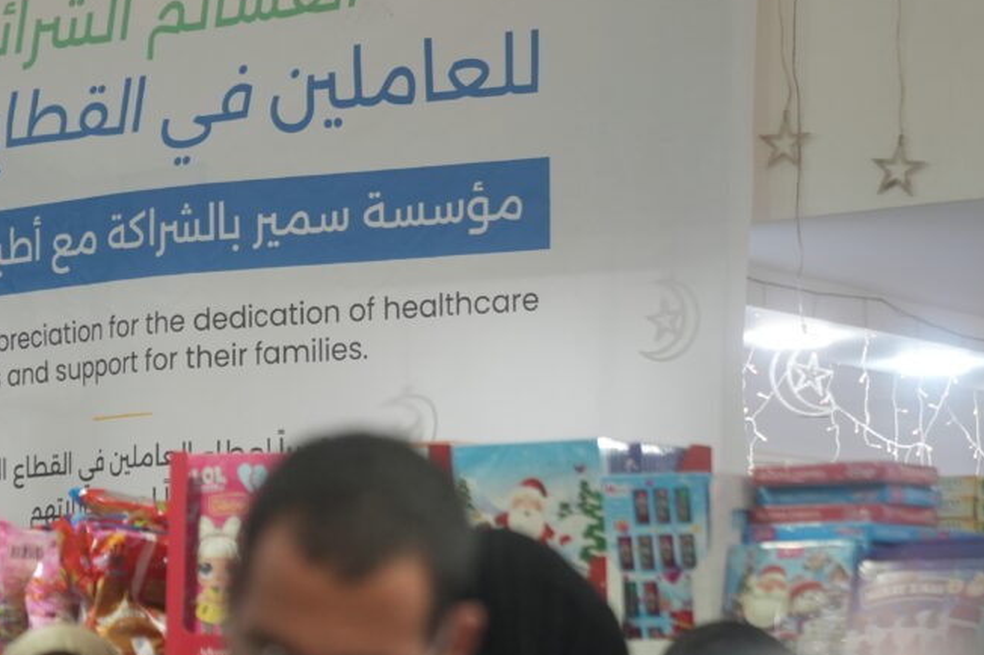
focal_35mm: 165
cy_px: 328
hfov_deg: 12.3
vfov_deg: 8.3
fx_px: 4508
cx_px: 56
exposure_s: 1/200
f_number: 2.8
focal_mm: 70
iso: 1000
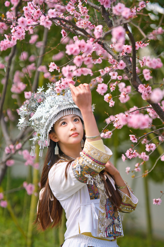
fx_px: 581
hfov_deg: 16.1
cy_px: 124
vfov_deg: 23.9
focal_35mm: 85
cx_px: 82
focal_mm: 85
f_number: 1.8
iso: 100
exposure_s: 1/2000
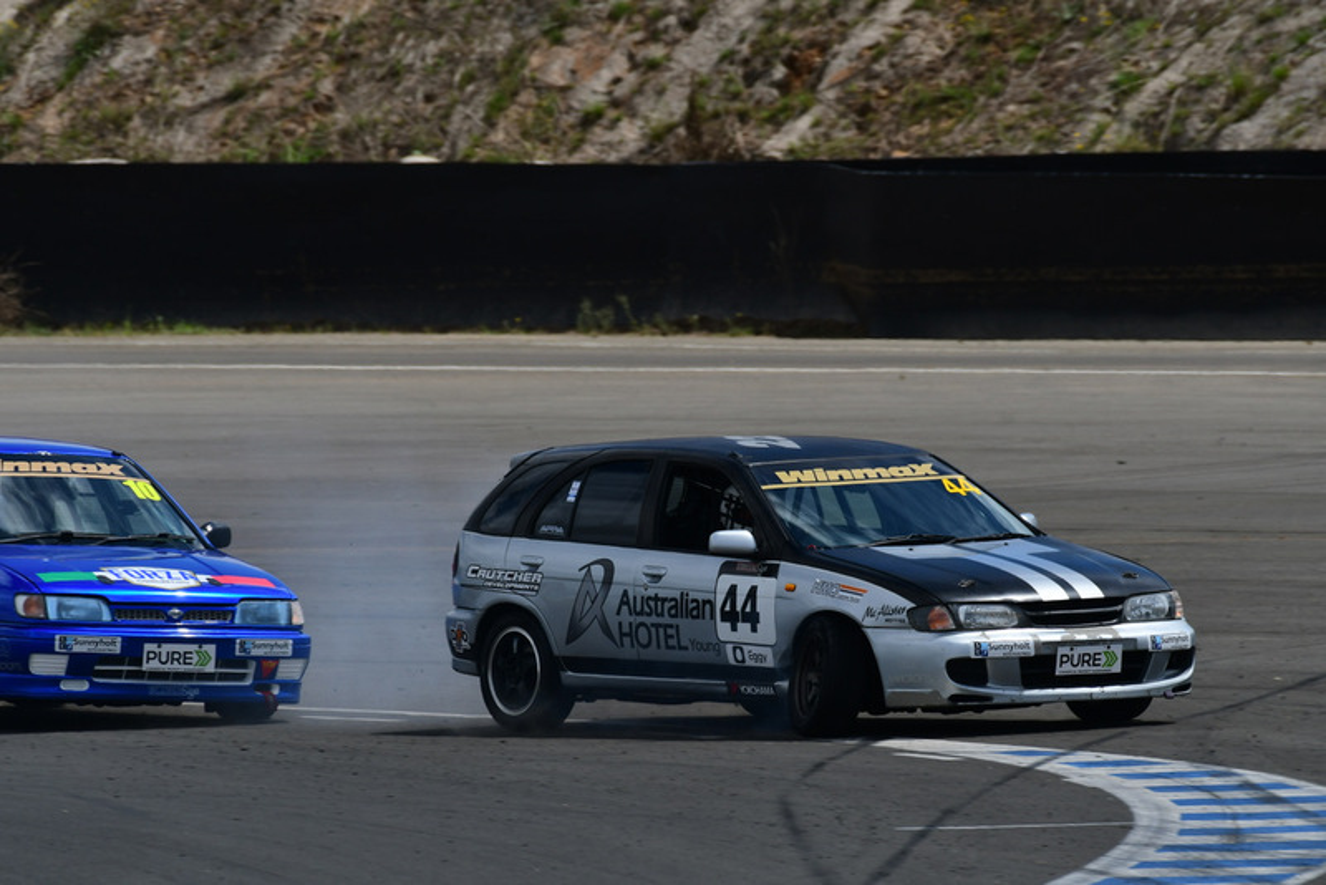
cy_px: 442
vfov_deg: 1.8
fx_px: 27633
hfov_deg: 2.7
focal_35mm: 750
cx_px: 663
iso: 200
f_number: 10
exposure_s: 1/640
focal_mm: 500
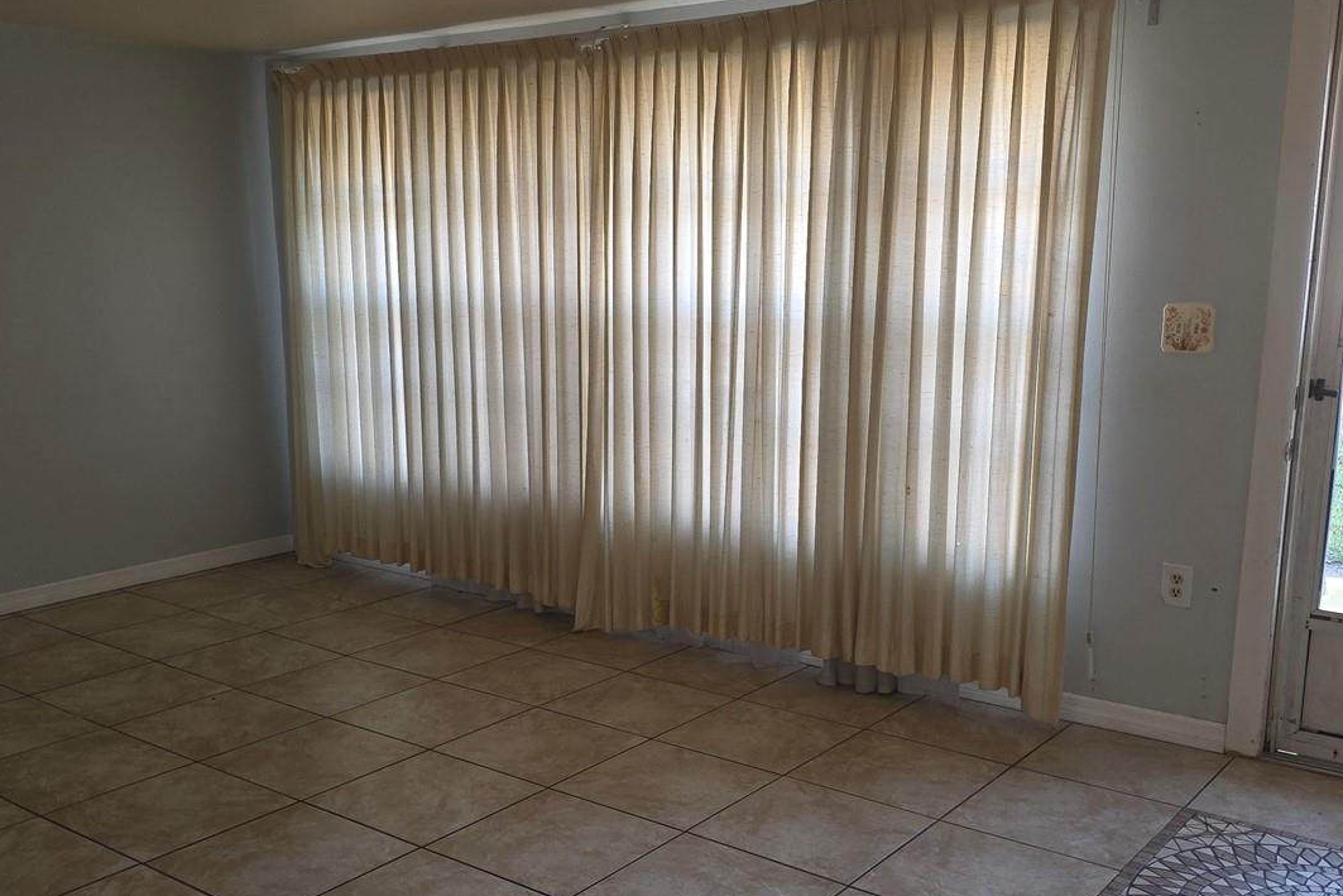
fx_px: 1343
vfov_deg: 36.8
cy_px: 509
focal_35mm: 36
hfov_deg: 53.1
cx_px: 619
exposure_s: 1/60
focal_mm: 6.3
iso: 125
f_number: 1.7
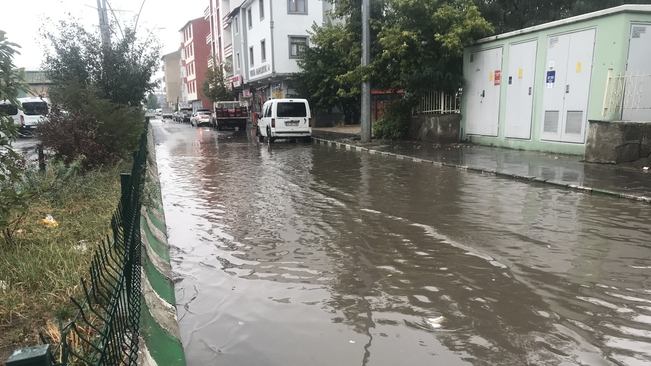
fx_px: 535
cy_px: 243
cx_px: 329
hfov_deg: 62.6
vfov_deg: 37.4
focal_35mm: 31
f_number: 1.8
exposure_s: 1/100
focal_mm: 3.99
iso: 25
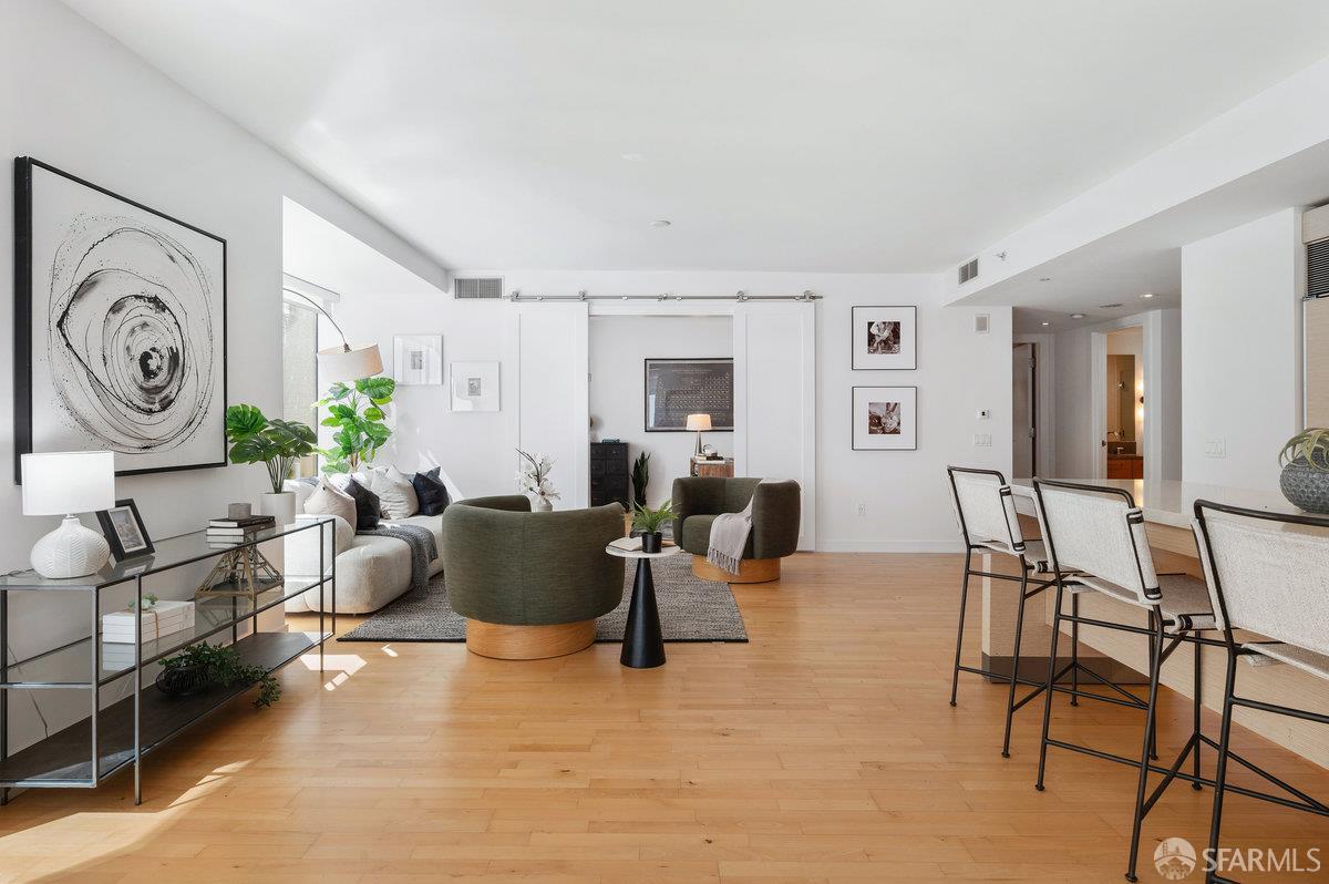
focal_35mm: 19
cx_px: 664
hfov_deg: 87.0
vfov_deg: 64.5
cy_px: 442
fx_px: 701
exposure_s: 1/20
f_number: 11
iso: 400
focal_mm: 19
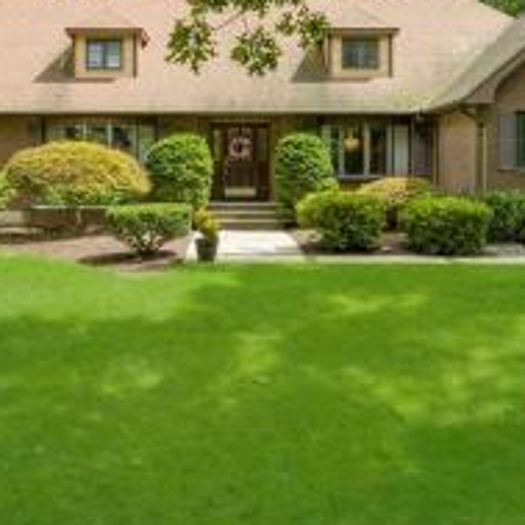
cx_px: 232
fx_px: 772
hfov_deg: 37.5
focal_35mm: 45
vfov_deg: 37.2
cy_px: 178
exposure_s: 1/80
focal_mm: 12.29
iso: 100
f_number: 5.6
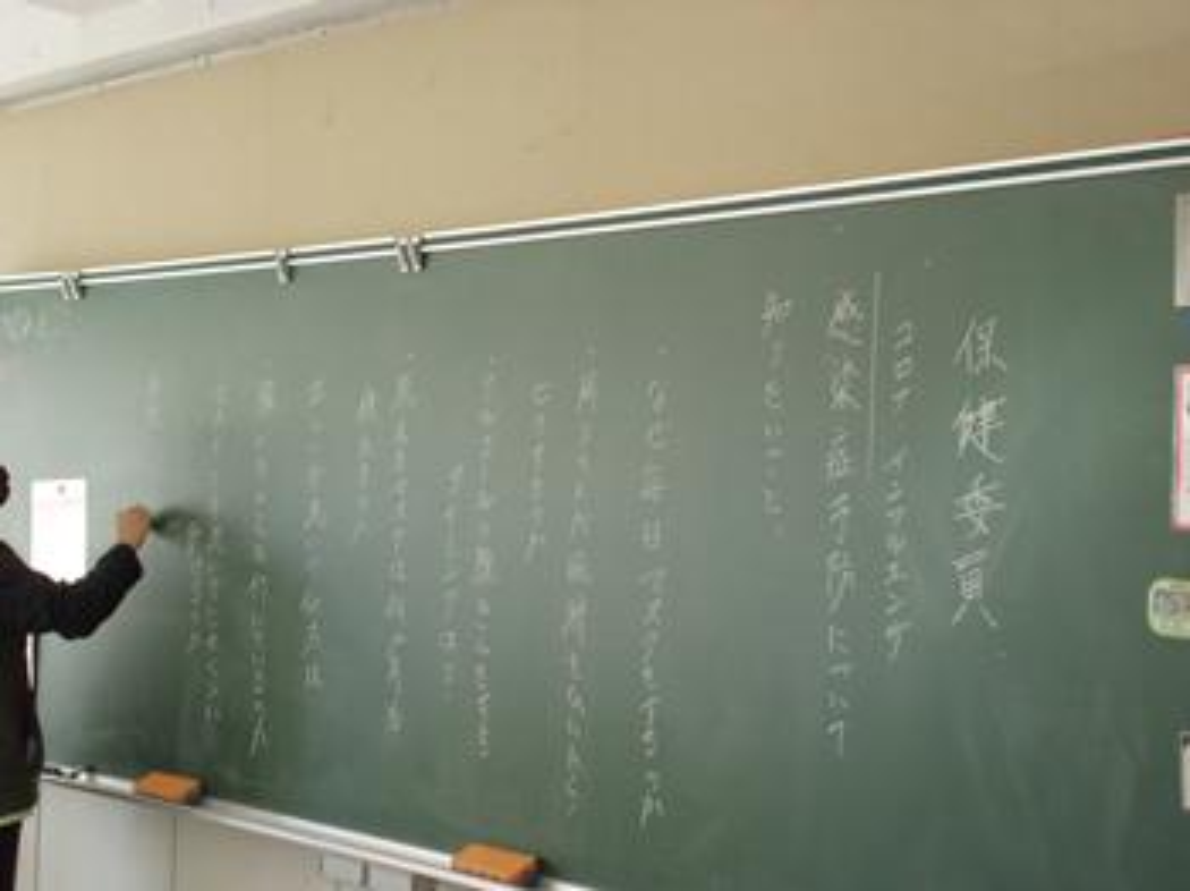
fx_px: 1718
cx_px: 595
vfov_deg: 29.1
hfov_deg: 38.2
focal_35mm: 50
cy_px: 446
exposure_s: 1/80
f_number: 4.5
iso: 200
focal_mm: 9
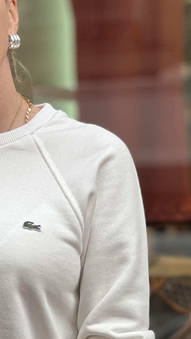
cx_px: -61
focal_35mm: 207
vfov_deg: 10.4
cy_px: 311
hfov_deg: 5.8
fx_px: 1864
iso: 32
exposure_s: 1/121
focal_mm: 9
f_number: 2.8
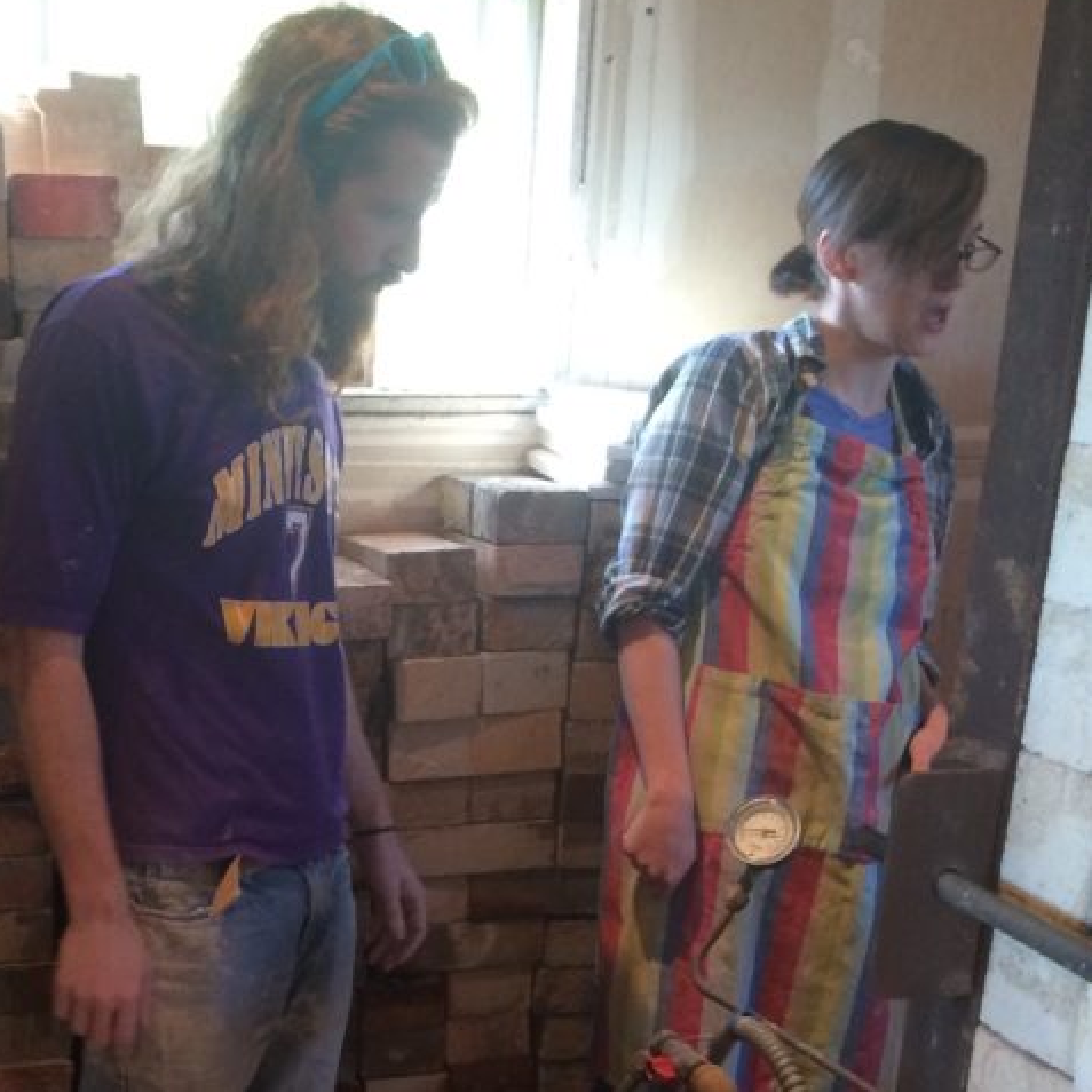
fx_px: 1963
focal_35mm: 55
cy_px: 920
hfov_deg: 30.7
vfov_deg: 30.1
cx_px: 316
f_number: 2.2
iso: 125
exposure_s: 1/30
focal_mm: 4.15
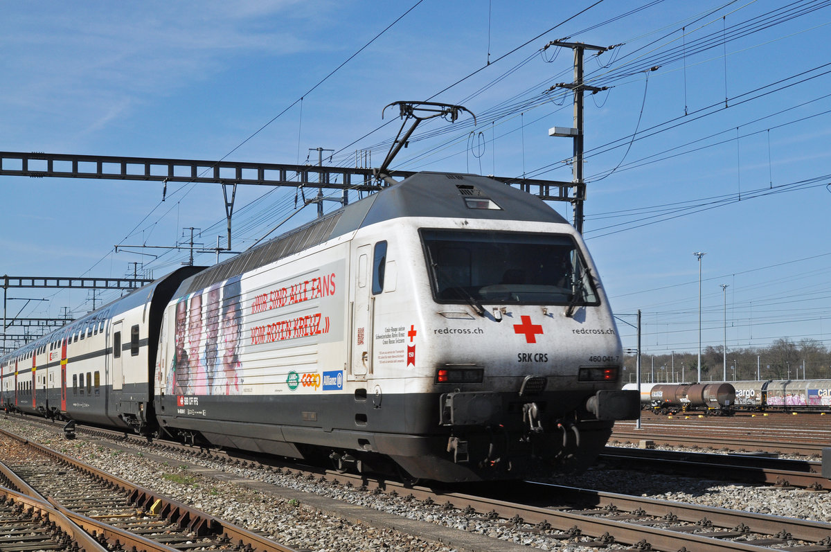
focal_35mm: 51
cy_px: 276
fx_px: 1176
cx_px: 416
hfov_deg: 38.9
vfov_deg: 26.4
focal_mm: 34
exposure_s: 1/1000
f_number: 11
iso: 400
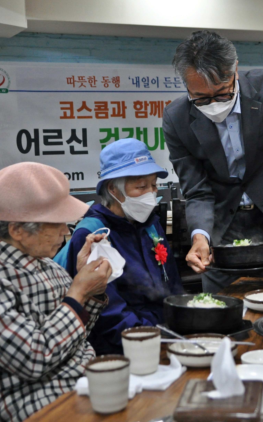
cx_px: 208
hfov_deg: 24.9
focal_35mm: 51
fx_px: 585
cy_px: 209
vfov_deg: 39.6
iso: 1000
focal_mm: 22
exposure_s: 1/160
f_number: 2.8
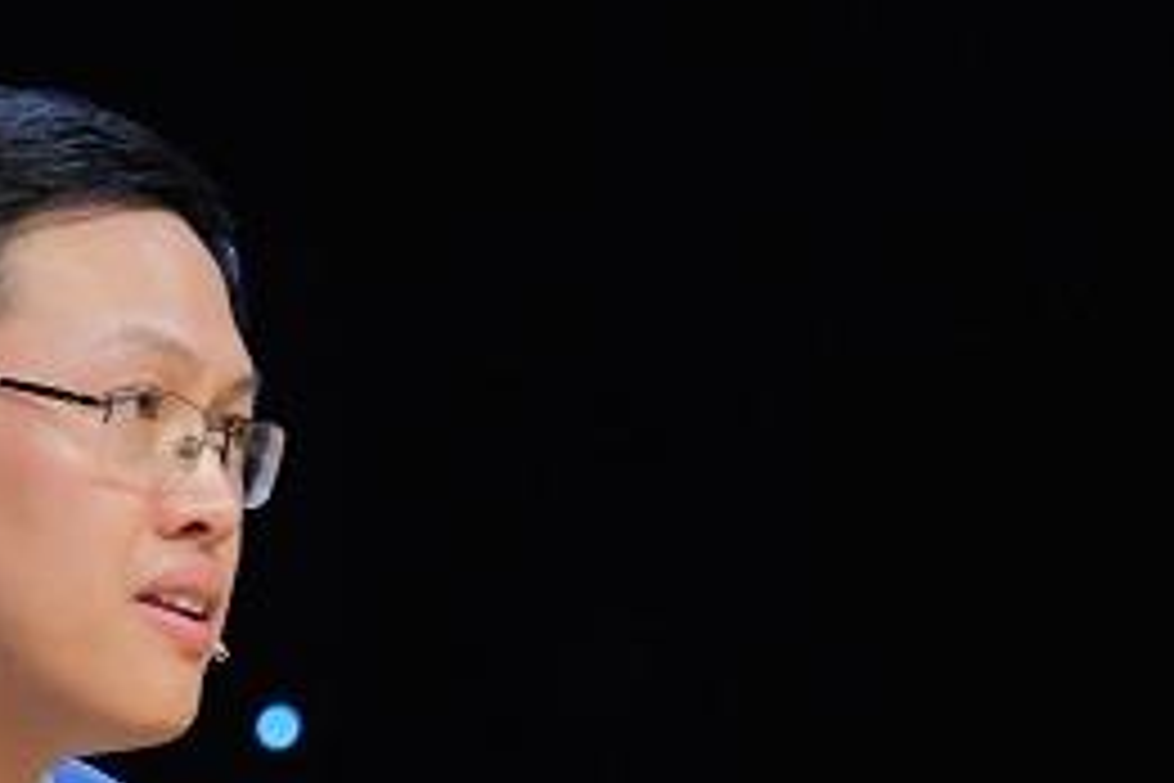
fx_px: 25859
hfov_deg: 2.6
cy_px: 680
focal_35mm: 793
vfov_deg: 1.7
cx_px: 144
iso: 4000
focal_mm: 230
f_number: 6.7
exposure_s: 1/100
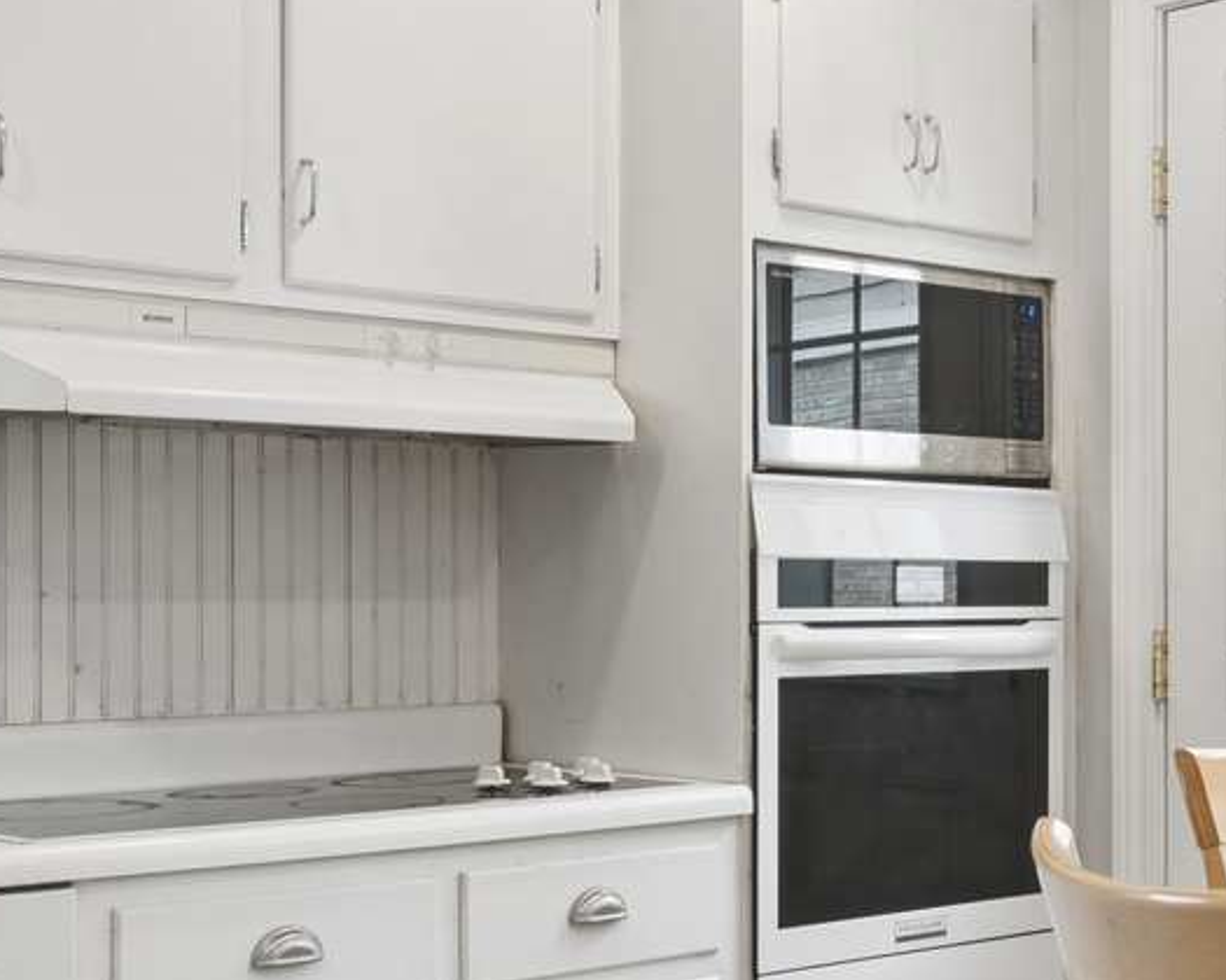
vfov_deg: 27.5
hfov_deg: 31.9
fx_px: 1996
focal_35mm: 55
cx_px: 1186
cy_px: 614
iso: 200
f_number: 8
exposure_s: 1/13
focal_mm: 13
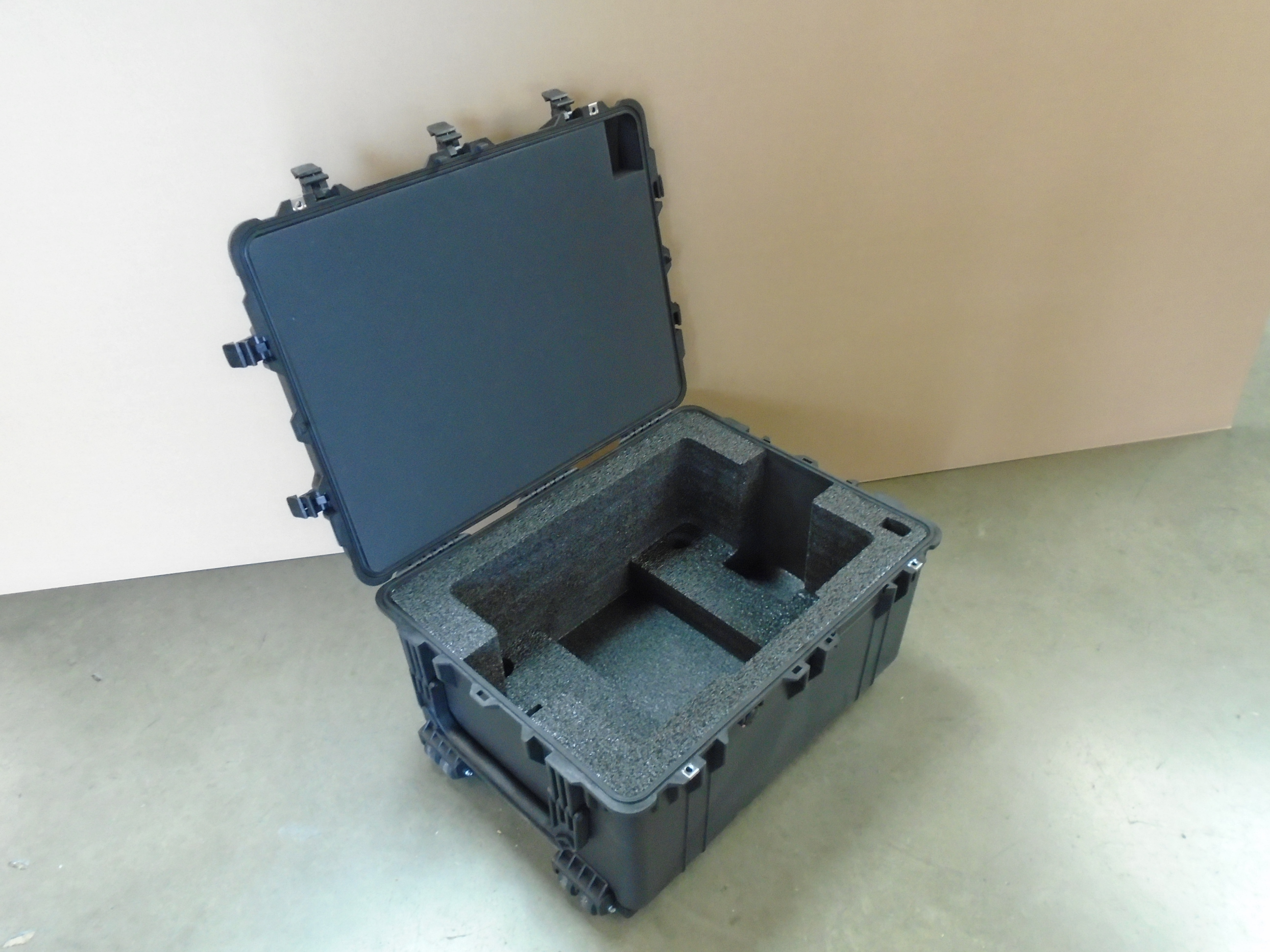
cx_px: 635
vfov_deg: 53.1
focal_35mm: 26
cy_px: 476
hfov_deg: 67.3
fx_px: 954
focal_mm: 4.6
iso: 400
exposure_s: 1/13
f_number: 3.2
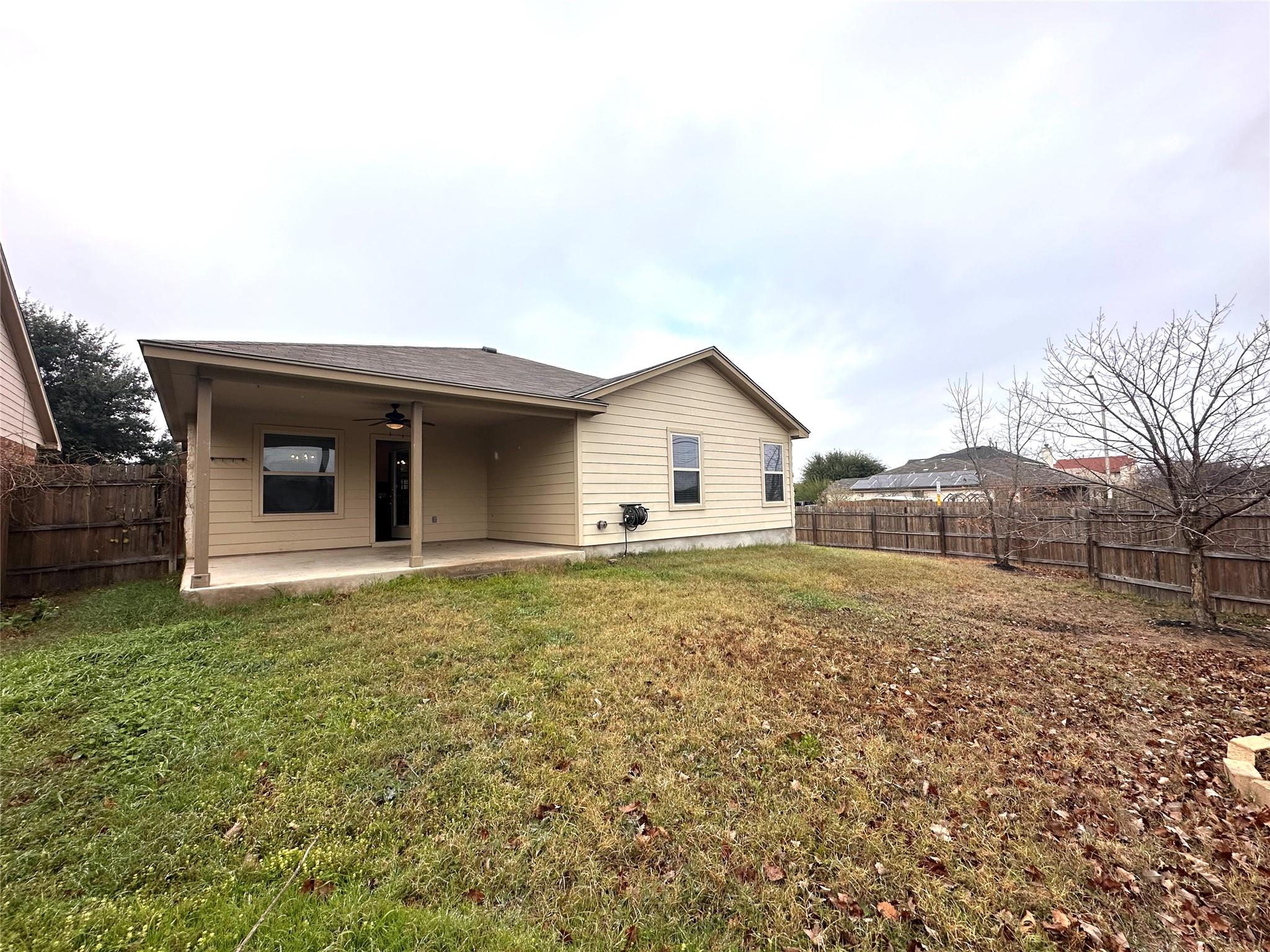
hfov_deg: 102.1
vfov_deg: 85.7
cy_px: 476
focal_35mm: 14
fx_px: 514
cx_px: 635
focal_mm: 2.22
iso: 40
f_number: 2.2
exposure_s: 1/988
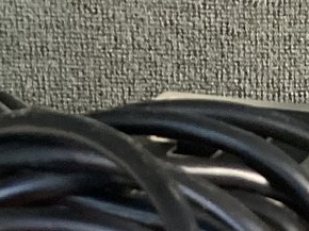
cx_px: 418
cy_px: 597
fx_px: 1445
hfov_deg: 11.8
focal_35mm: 162
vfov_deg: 8.2
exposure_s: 1/60
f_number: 2.4
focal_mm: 3.3
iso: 200
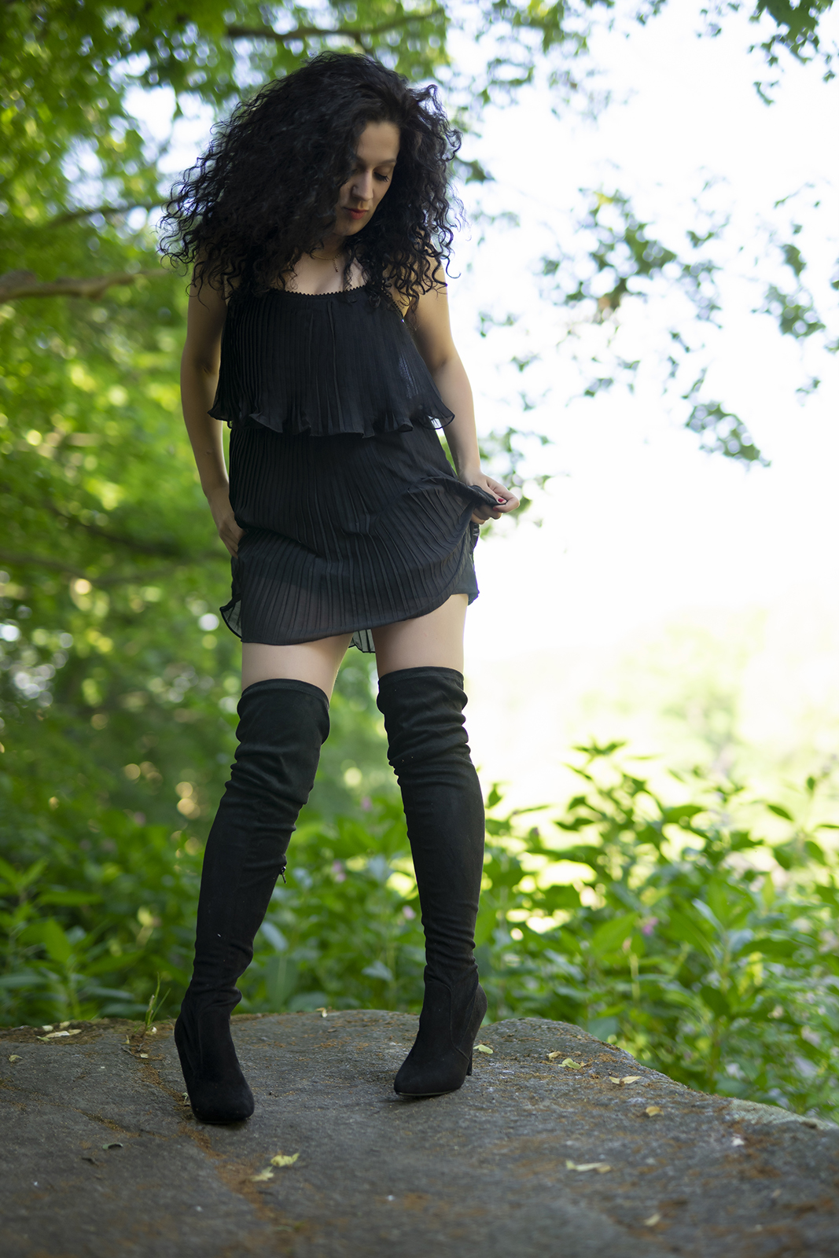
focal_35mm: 50
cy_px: 629
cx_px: 420
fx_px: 1747
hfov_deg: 27.0
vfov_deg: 39.6
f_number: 1.6
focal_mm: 50
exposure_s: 1/400
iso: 200
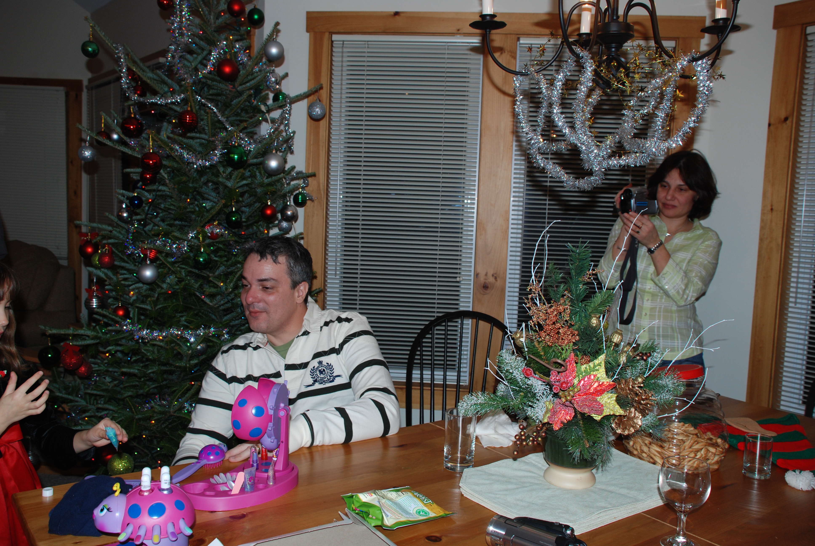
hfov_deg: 57.2
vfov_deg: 40.1
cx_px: 408
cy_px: 273
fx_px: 748
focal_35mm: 33
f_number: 5.6
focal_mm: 22
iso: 200
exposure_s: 1/60
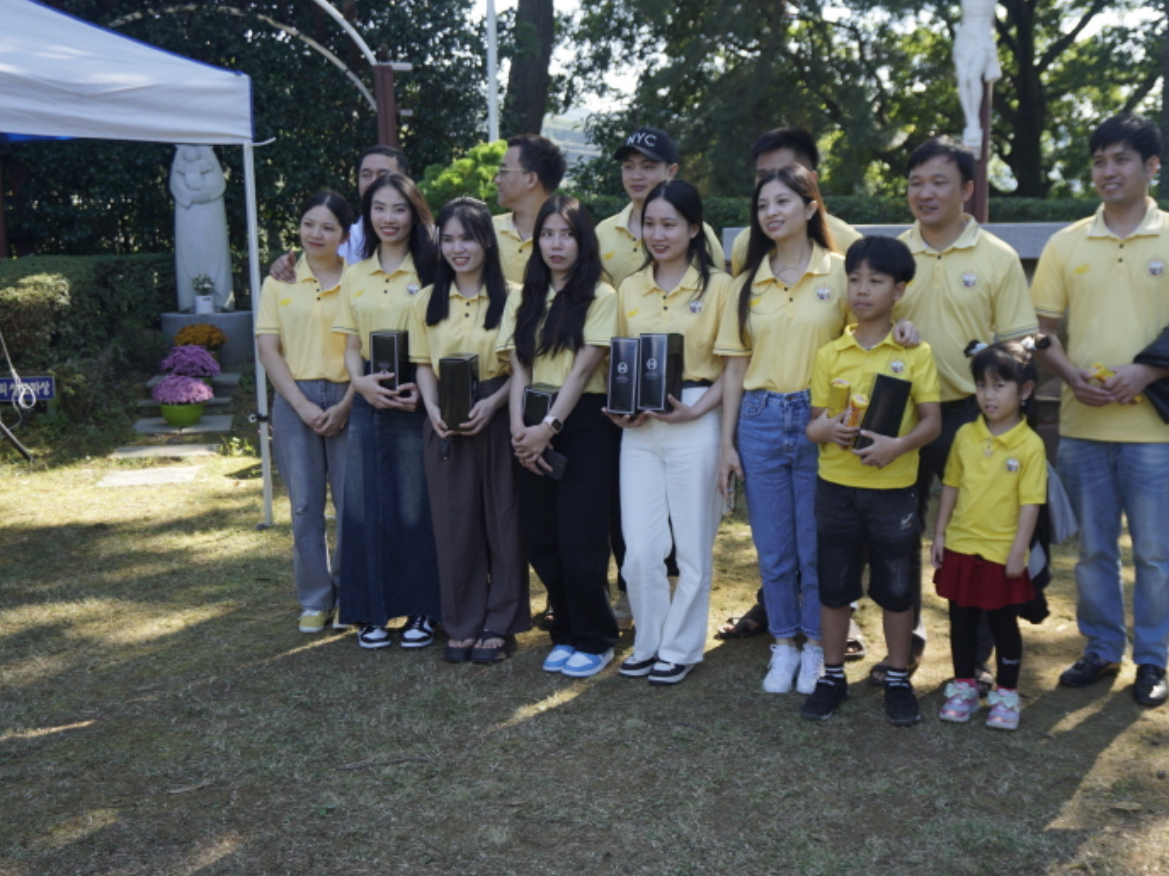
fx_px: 1302
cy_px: 433
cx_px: 677
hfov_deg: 48.2
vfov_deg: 37.2
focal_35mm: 39
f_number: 4
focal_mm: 23
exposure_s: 1/160
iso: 125
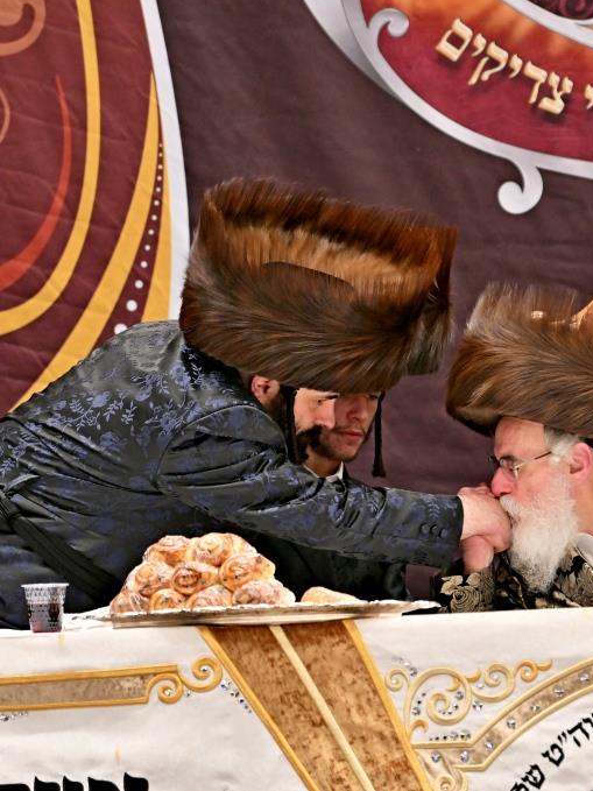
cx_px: 522
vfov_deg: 4.6
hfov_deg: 3.4
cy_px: 395
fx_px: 9939
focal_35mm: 435
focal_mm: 200
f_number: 2.8
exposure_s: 1/400
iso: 400
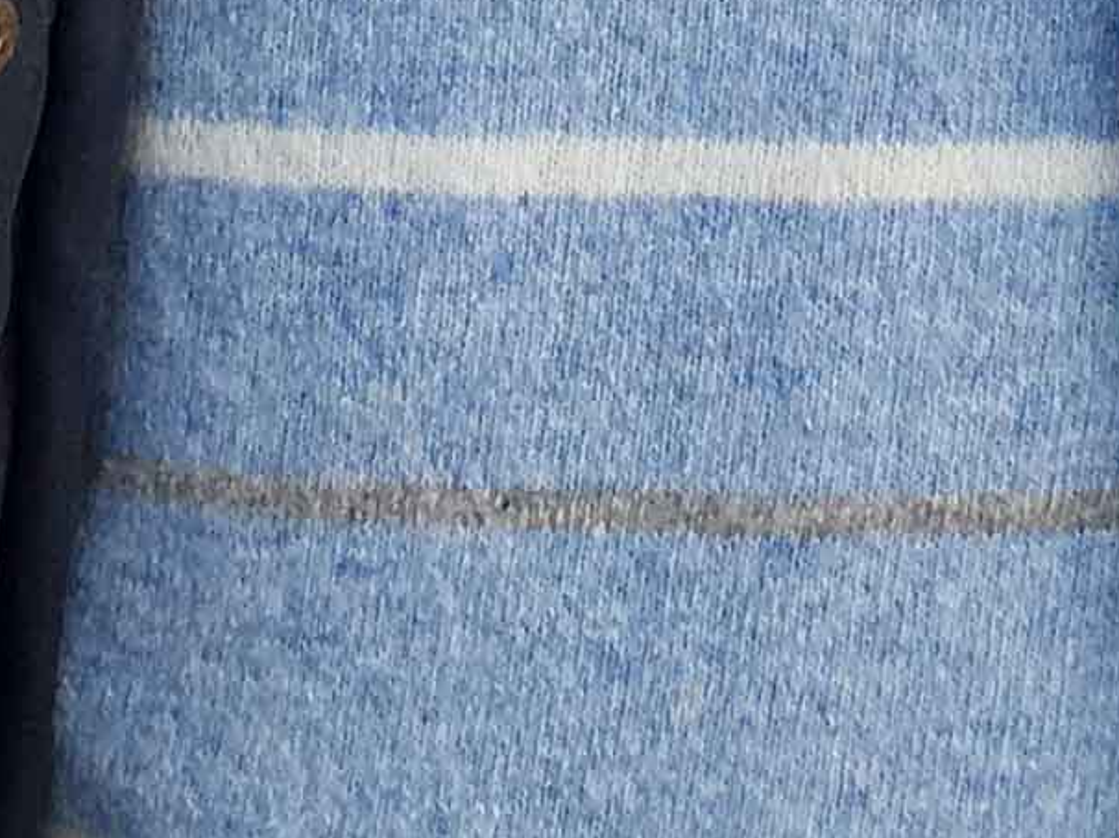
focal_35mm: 193
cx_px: 672
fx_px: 6236
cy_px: -1386
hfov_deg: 10.2
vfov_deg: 7.1
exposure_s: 1/278
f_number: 2.2
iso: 25
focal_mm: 4.15
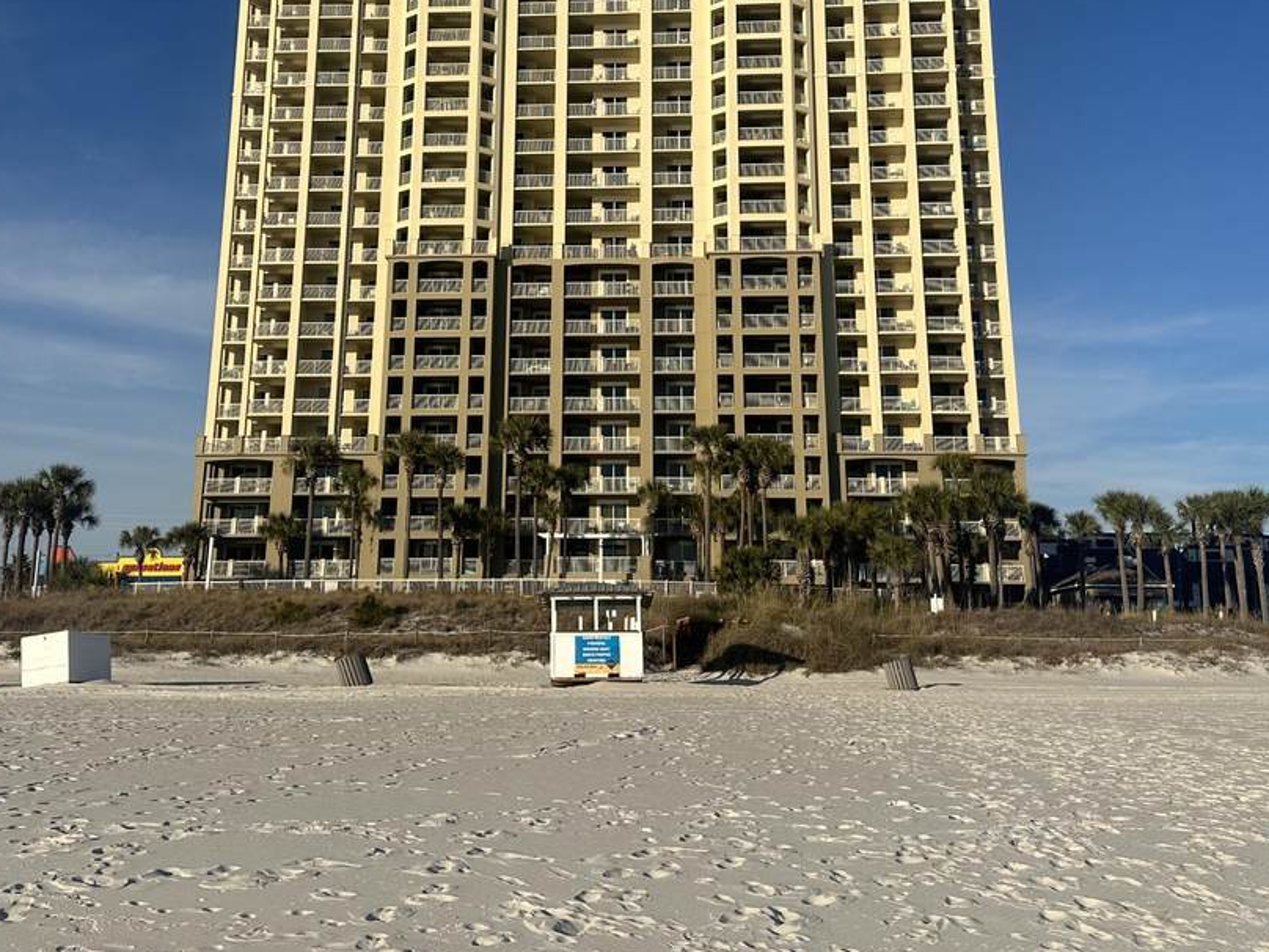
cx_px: 584
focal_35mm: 38
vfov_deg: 37.0
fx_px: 1393
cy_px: 267
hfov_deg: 48.9
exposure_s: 1/7576
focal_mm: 6.86
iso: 80
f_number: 1.78
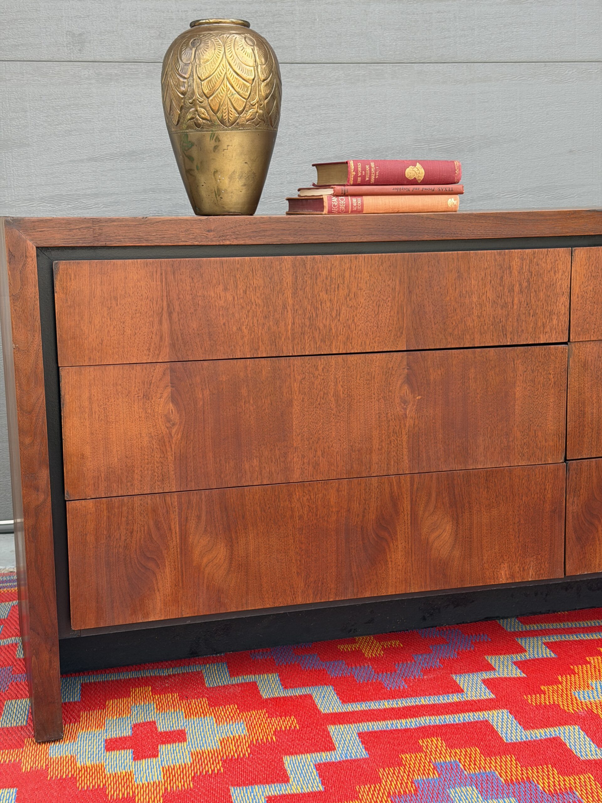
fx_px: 1113
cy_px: 402
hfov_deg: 30.3
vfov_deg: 39.7
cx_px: 301
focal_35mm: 48
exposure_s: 1/265
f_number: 1.78
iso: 64
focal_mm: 6.76
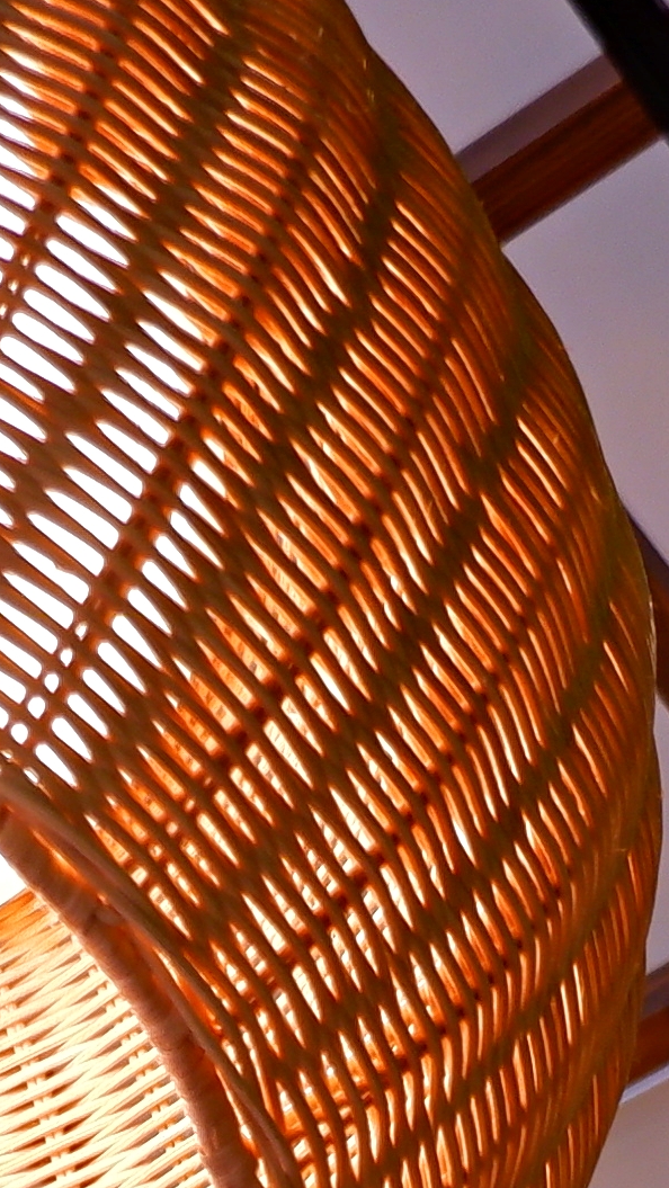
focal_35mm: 137
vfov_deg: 14.5
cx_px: 177
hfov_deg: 8.8
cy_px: 1812
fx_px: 4317
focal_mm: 15
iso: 200
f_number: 3.5
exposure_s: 1/50
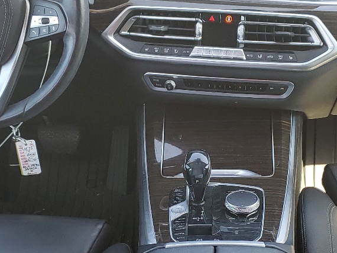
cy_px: 225
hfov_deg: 26.5
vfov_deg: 19.8
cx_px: 222
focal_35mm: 73
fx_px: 710
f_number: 1.5
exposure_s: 1/128
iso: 50
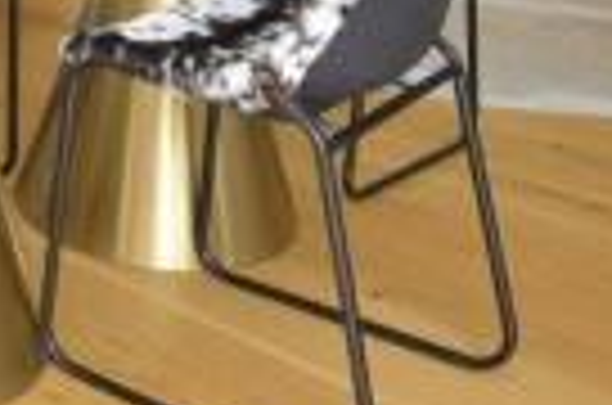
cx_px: -302
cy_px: -140
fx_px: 1347
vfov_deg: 16.1
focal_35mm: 79
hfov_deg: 21.5
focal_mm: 11
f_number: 4
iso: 200
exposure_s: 1/60
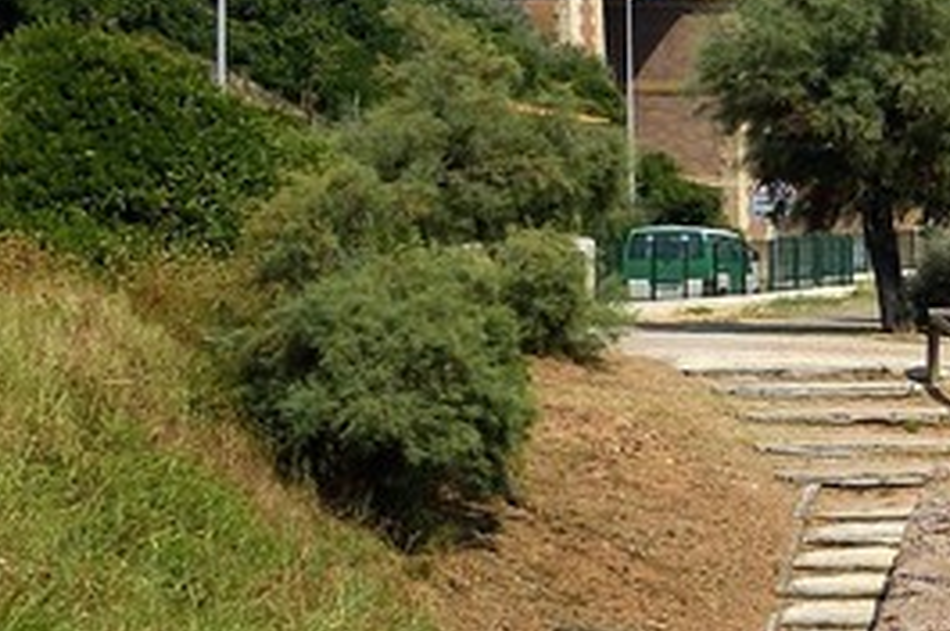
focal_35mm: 145
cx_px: 2800
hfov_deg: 10.4
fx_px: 3822
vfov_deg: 9.4
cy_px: 308
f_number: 14
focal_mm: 24
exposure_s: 1/250
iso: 200
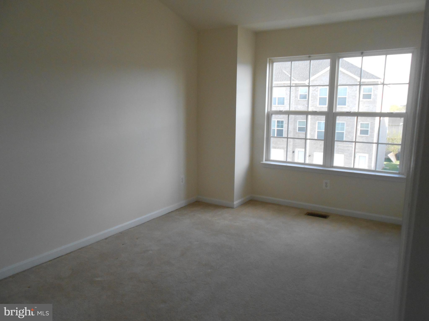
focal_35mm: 26
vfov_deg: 53.1
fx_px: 322
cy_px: 160
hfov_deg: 67.3
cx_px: 214
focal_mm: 4.6
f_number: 3.5
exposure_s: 1/250
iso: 400
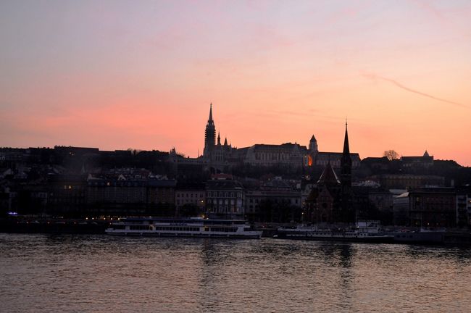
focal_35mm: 58
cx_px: 236
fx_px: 758
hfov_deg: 34.5
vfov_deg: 23.3
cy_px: 156
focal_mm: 58
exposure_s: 1/60
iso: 2000
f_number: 9.5
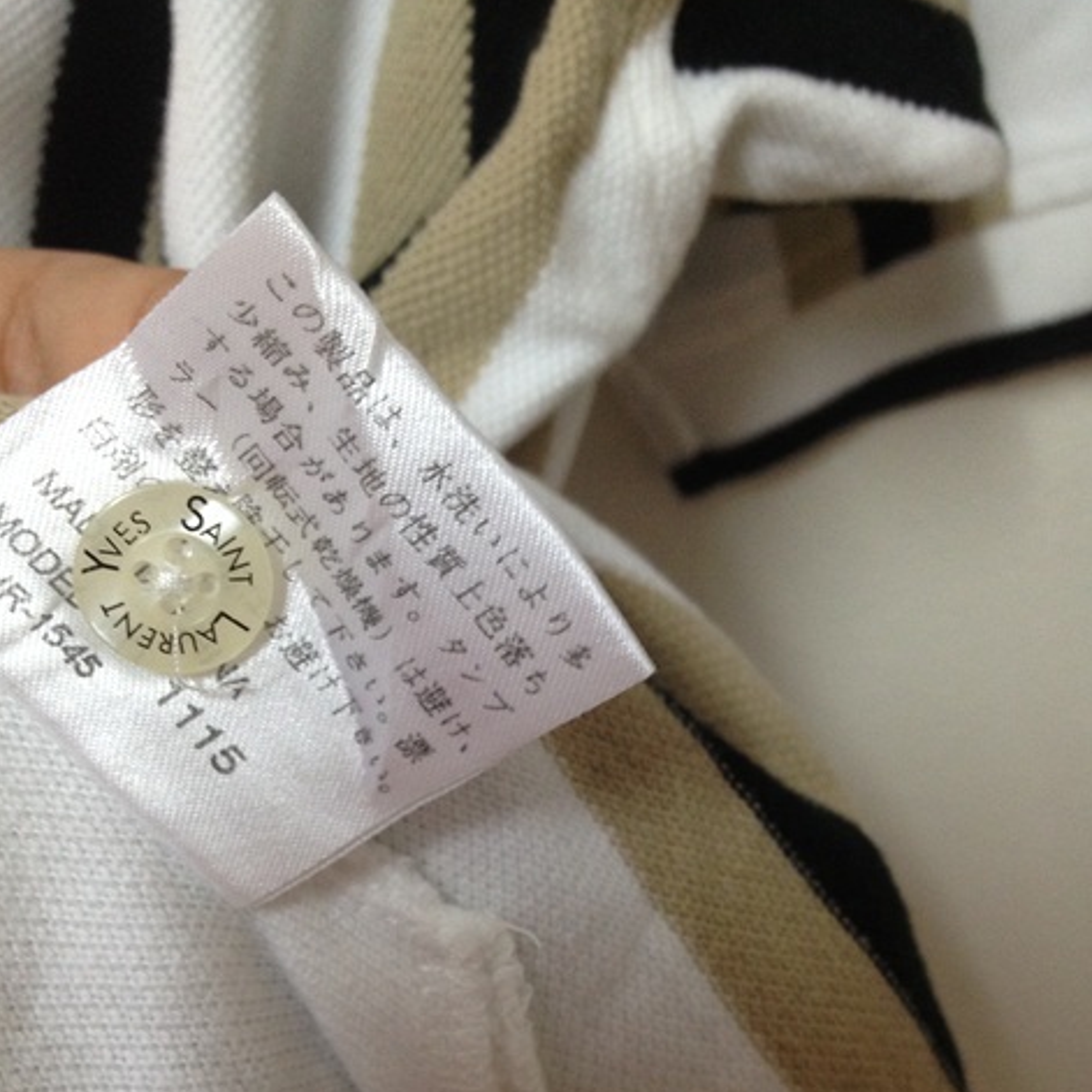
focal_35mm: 42
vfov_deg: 39.5
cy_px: 735
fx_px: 1499
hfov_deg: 40.0
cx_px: 538
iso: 160
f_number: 2.4
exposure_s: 1/20
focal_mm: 4.28
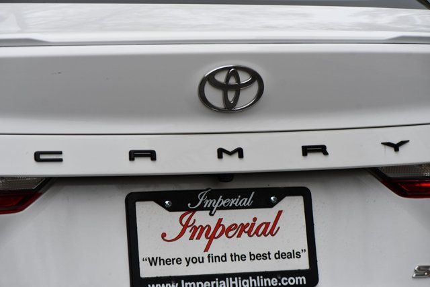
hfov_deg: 11.2
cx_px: 215
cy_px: 144
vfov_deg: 7.5
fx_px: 2186
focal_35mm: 183
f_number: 6.3
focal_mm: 122
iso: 200
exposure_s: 1/250
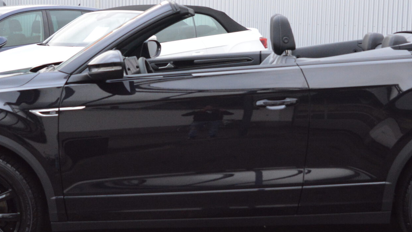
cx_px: 218
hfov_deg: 36.0
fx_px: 634
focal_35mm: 58
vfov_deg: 20.7
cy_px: 98
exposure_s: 1/320
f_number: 3.5
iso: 1600
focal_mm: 18
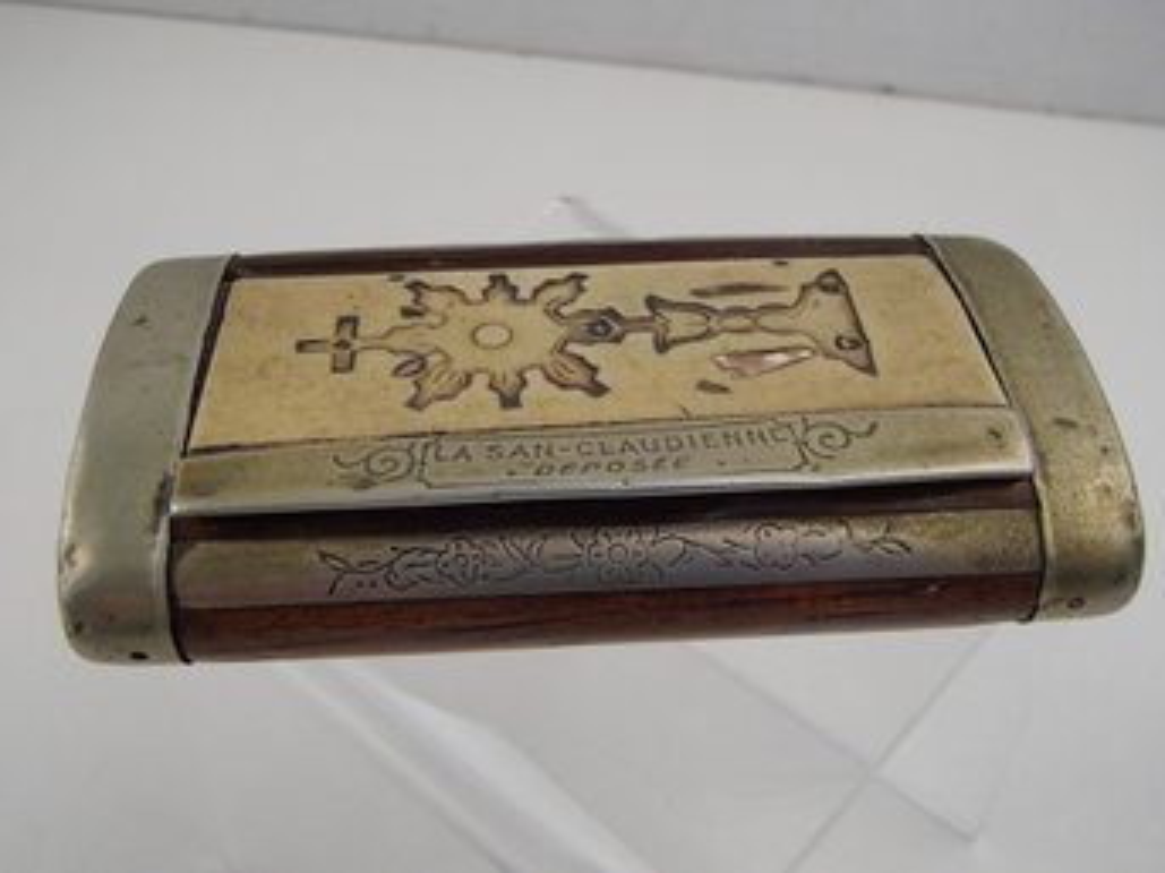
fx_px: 1245
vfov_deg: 38.6
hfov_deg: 50.2
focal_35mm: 37
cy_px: 436
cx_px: 582
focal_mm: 6.64
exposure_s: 1/160
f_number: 4.7
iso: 200
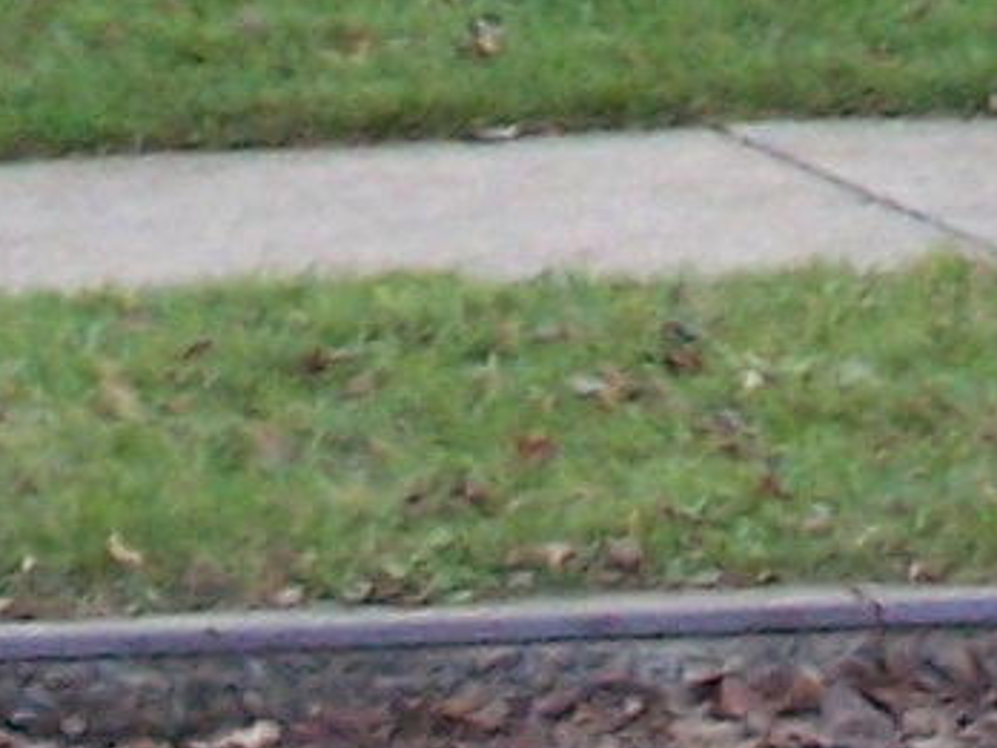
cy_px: -2000
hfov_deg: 4.2
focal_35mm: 474
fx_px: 13652
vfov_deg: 3.0
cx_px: 862
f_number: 3.2
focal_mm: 10.7
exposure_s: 1/60
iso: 140
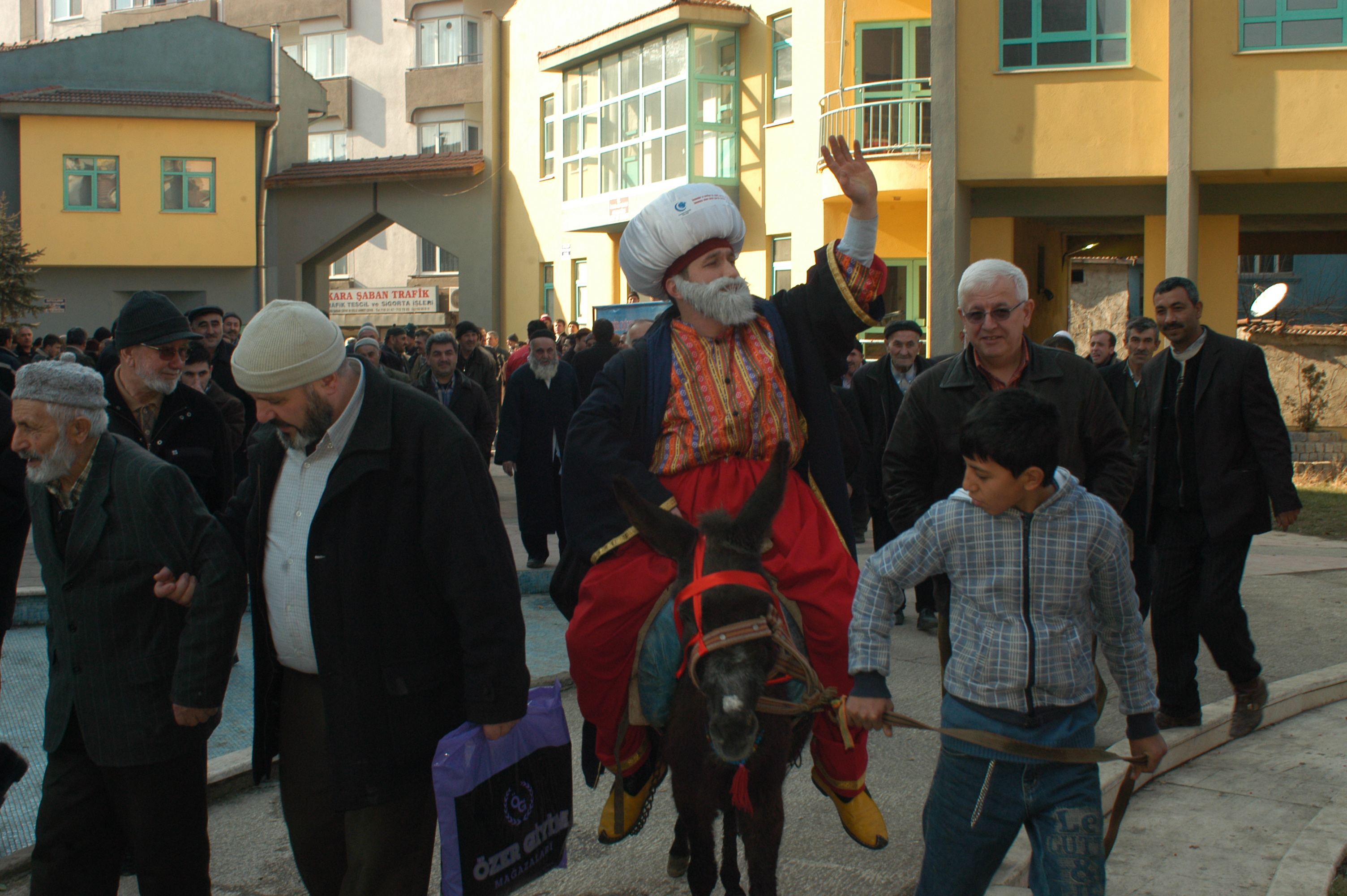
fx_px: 1570
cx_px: 674
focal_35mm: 42
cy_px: 448
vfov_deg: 31.8
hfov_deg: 46.4
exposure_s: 1/180
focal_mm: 28
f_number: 8
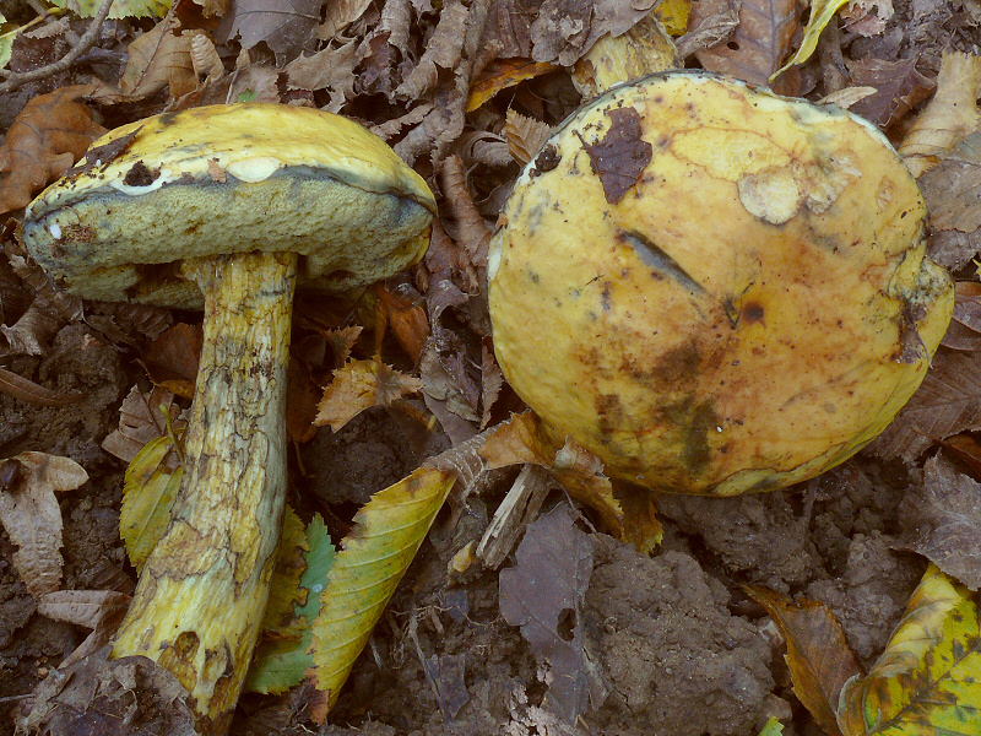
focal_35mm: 35
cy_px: 368
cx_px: 490
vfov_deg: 40.7
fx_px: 992
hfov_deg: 52.6
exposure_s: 1/4
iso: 100
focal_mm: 7.4
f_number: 11
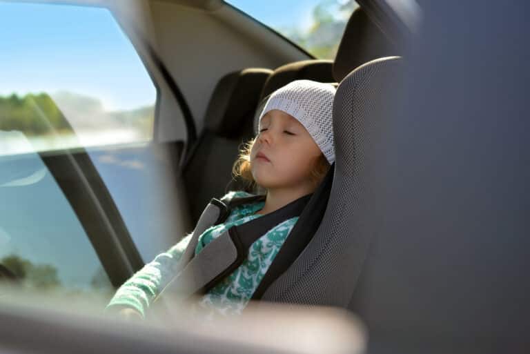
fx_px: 854
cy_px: 177
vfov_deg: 23.4
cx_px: 265
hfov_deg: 34.5
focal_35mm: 58
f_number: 5
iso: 100
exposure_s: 1/160
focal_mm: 58
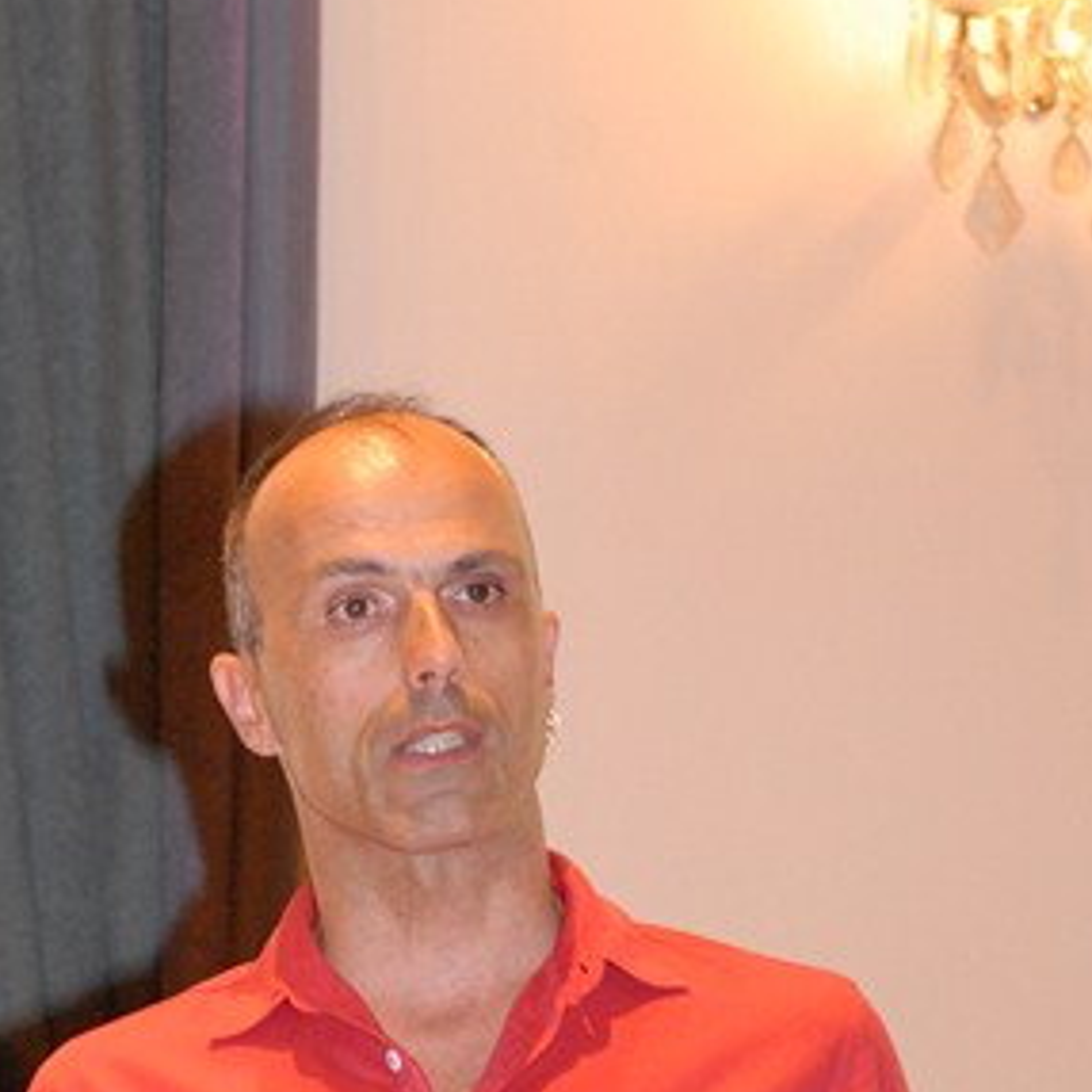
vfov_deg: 7.2
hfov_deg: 7.3
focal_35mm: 240
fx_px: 8566
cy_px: 1283
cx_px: 424
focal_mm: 70
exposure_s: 1/60
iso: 1000
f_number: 7.1
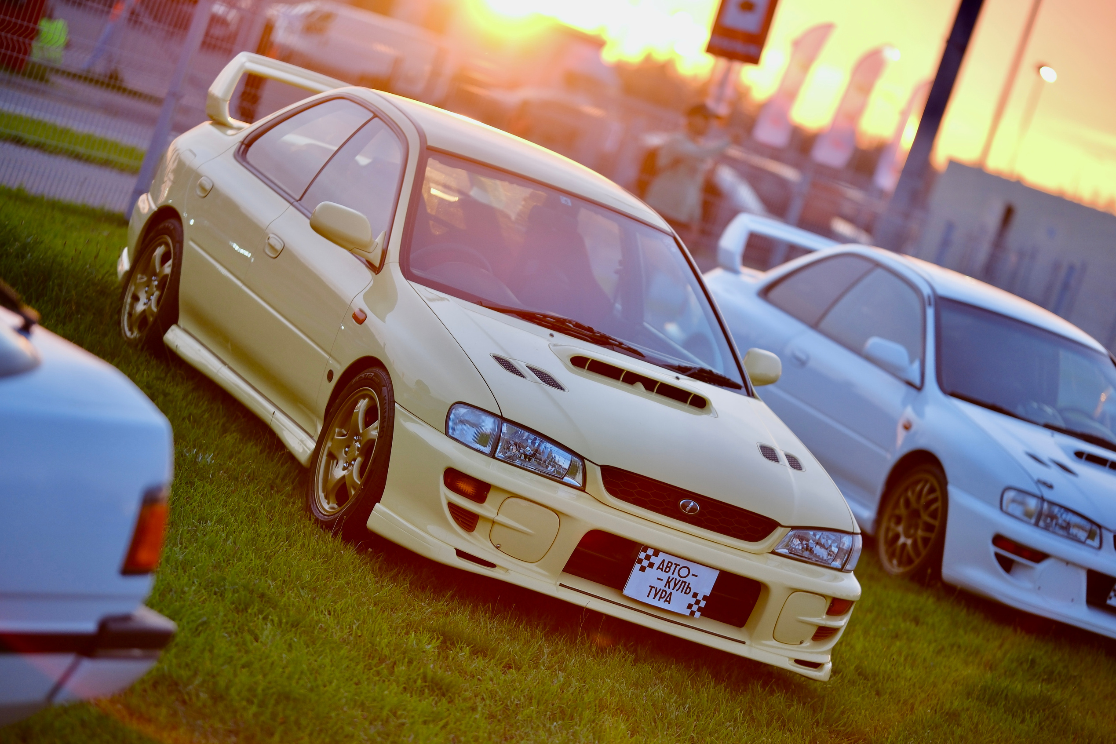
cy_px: 372
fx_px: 3534
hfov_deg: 17.9
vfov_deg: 12.0
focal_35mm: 114
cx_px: 559
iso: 160
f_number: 1.2
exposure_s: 1/750
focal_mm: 75
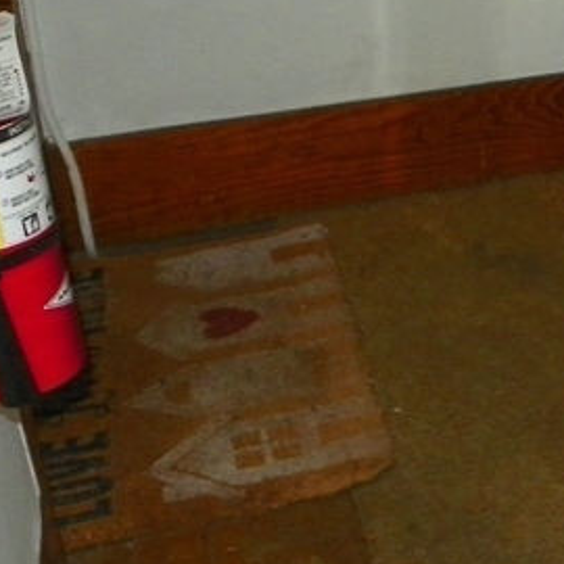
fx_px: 1604
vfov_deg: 19.7
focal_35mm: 87
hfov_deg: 17.1
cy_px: 88
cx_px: 946
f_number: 2.8
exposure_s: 1/30
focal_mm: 4.6
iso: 200
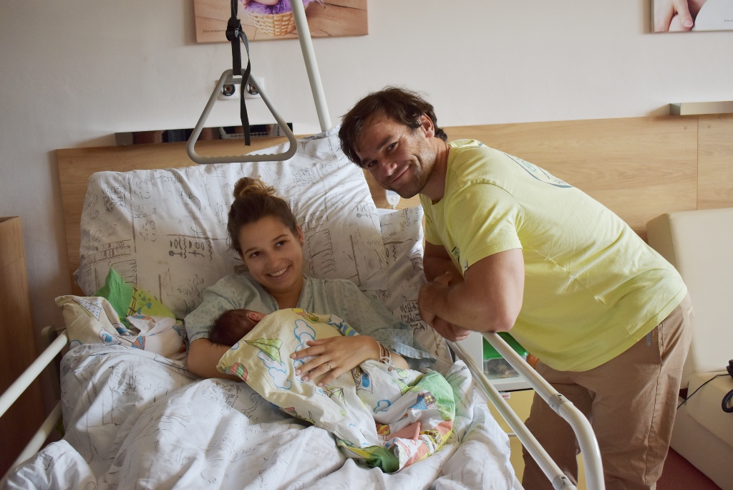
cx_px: 366
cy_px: 245
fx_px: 794
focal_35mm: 39
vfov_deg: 34.3
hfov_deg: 49.5
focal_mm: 26
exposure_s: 1/250
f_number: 4
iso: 720
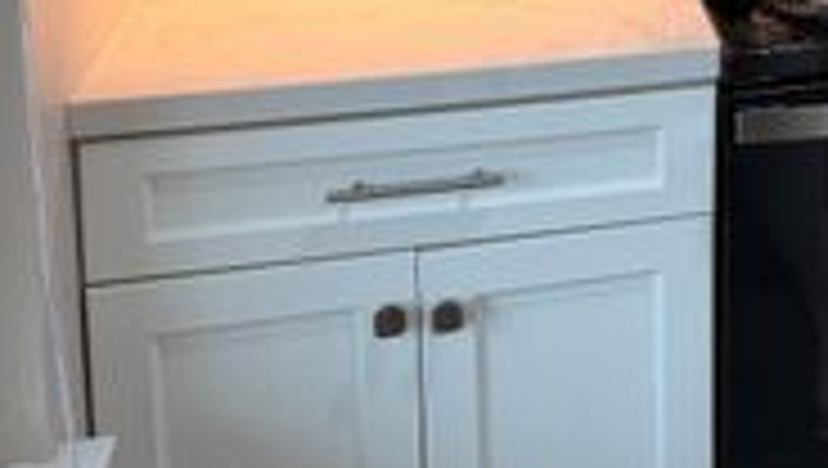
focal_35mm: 71
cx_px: 1030
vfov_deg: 15.4
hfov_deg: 26.0
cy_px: -286
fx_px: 1561
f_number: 1.78
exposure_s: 1/120
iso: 125
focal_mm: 6.76
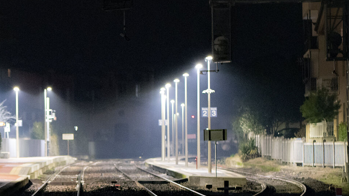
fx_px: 2064
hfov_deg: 9.6
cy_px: 219
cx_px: -2
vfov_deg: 5.4
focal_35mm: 223
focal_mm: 85
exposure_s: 1/50
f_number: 2
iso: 6400
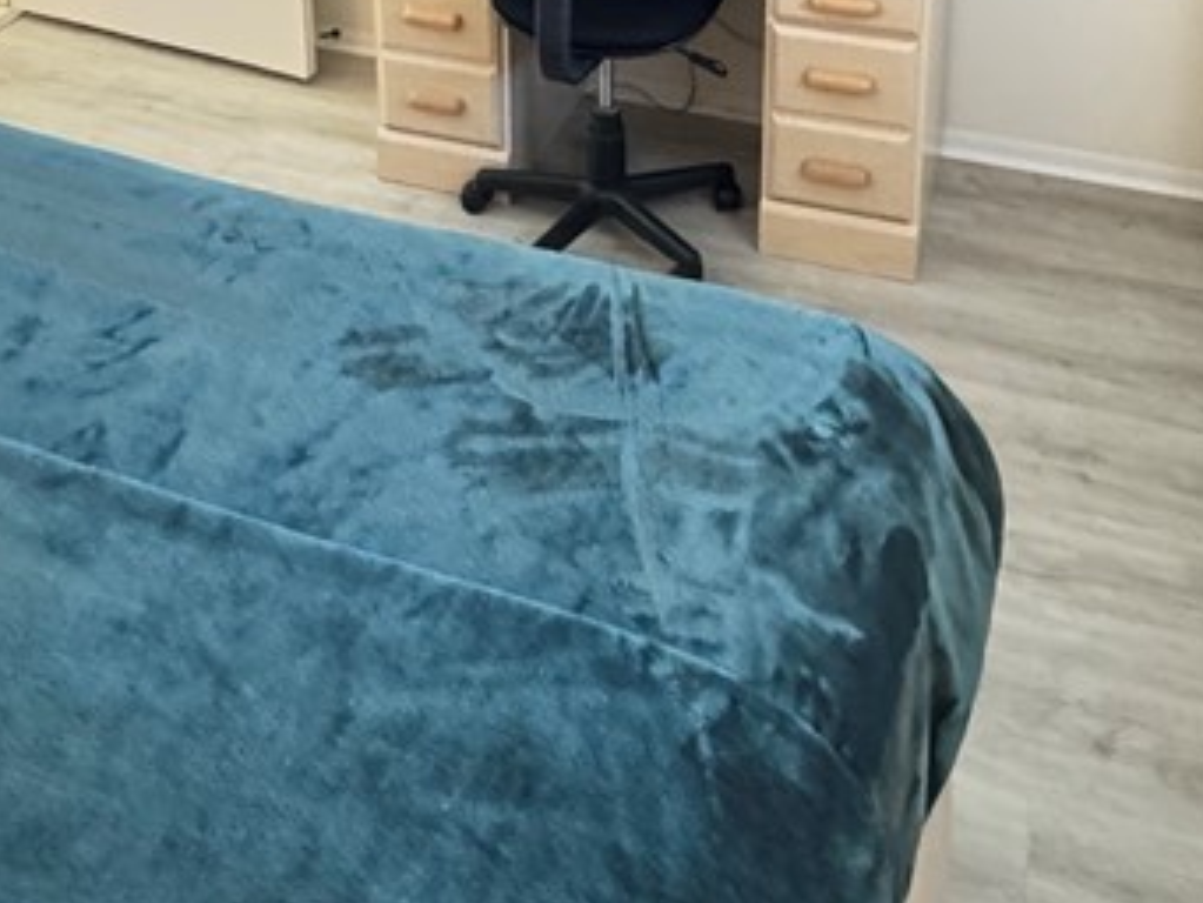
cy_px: -279
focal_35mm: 42
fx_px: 1460
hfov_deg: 44.8
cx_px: 603
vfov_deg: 28.2
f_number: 2.2
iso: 1000
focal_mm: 2.22
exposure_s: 1/60
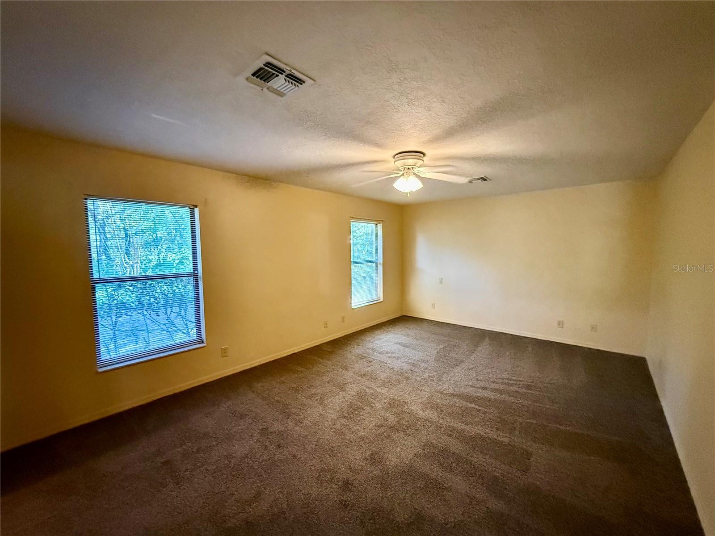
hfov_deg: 102.1
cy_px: 268
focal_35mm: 14
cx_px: 358
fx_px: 289
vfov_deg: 85.7
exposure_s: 1/60
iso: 1000
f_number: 2.2
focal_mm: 2.22
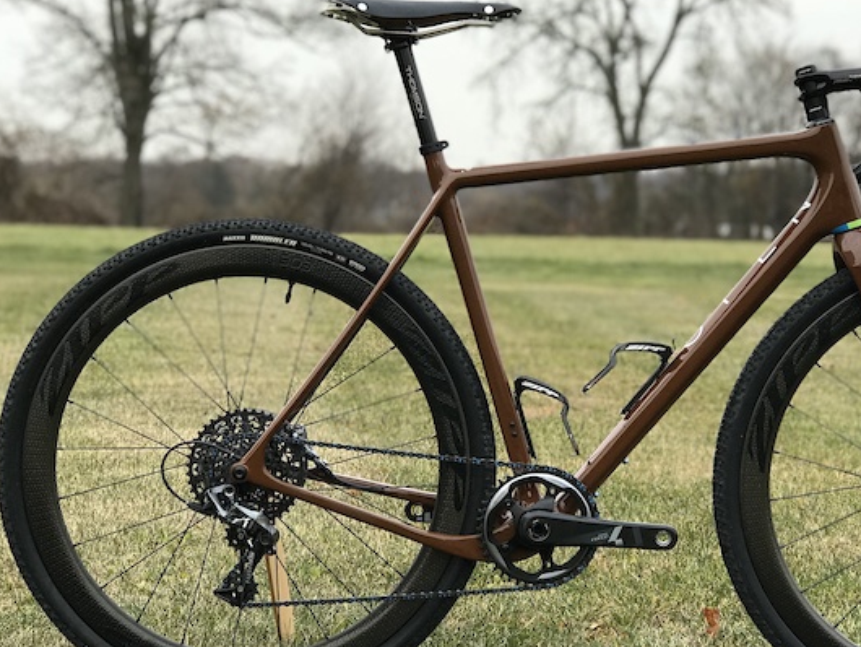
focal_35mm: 86
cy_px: 366
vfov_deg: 17.2
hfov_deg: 22.6
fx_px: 2140
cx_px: 590
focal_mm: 6.6
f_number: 2.8
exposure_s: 1/120
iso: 40
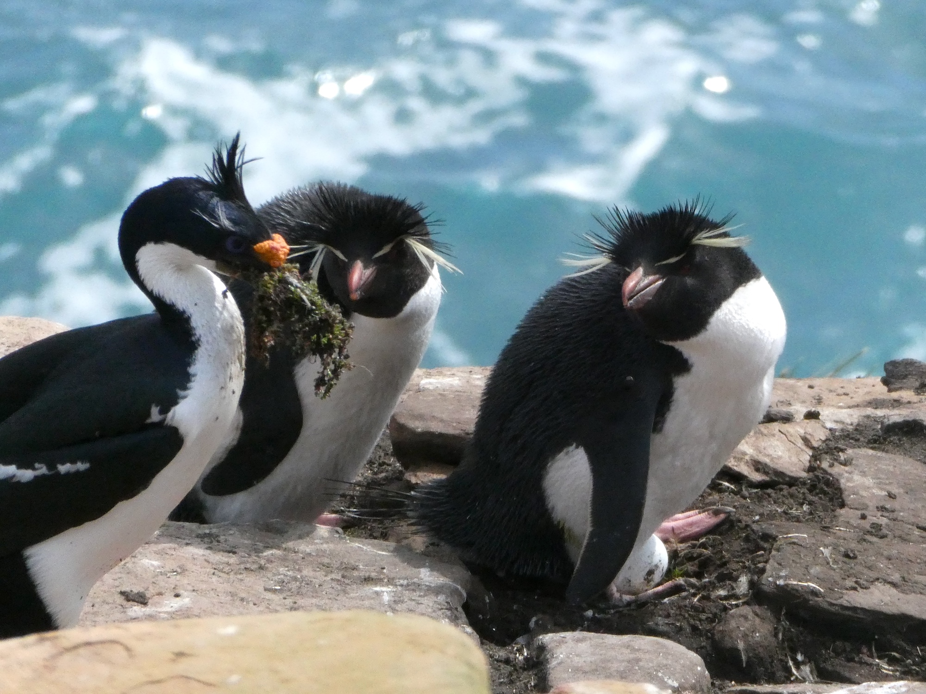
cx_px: 463
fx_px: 18137
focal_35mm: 678
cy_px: 347
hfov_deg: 2.9
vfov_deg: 2.2
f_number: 6.3
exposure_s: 1/2000
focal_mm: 121.5
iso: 800
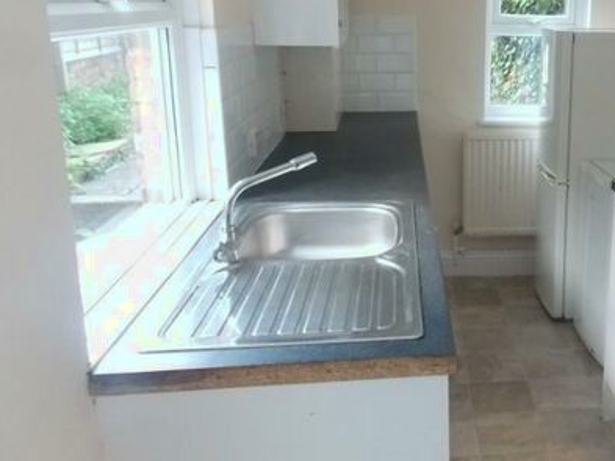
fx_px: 729
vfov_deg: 35.0
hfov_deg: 43.8
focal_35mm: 41
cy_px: 184
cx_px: 484
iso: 400
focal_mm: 4
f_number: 3.1
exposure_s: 1/30
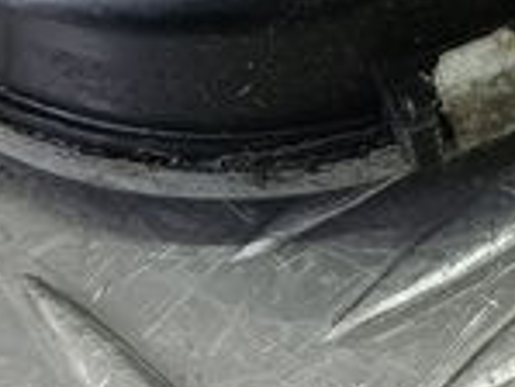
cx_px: 830
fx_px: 2353
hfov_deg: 11.8
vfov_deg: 8.9
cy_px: -363
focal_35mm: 158
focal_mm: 4.11
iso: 135
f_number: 1.6
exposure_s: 1/50
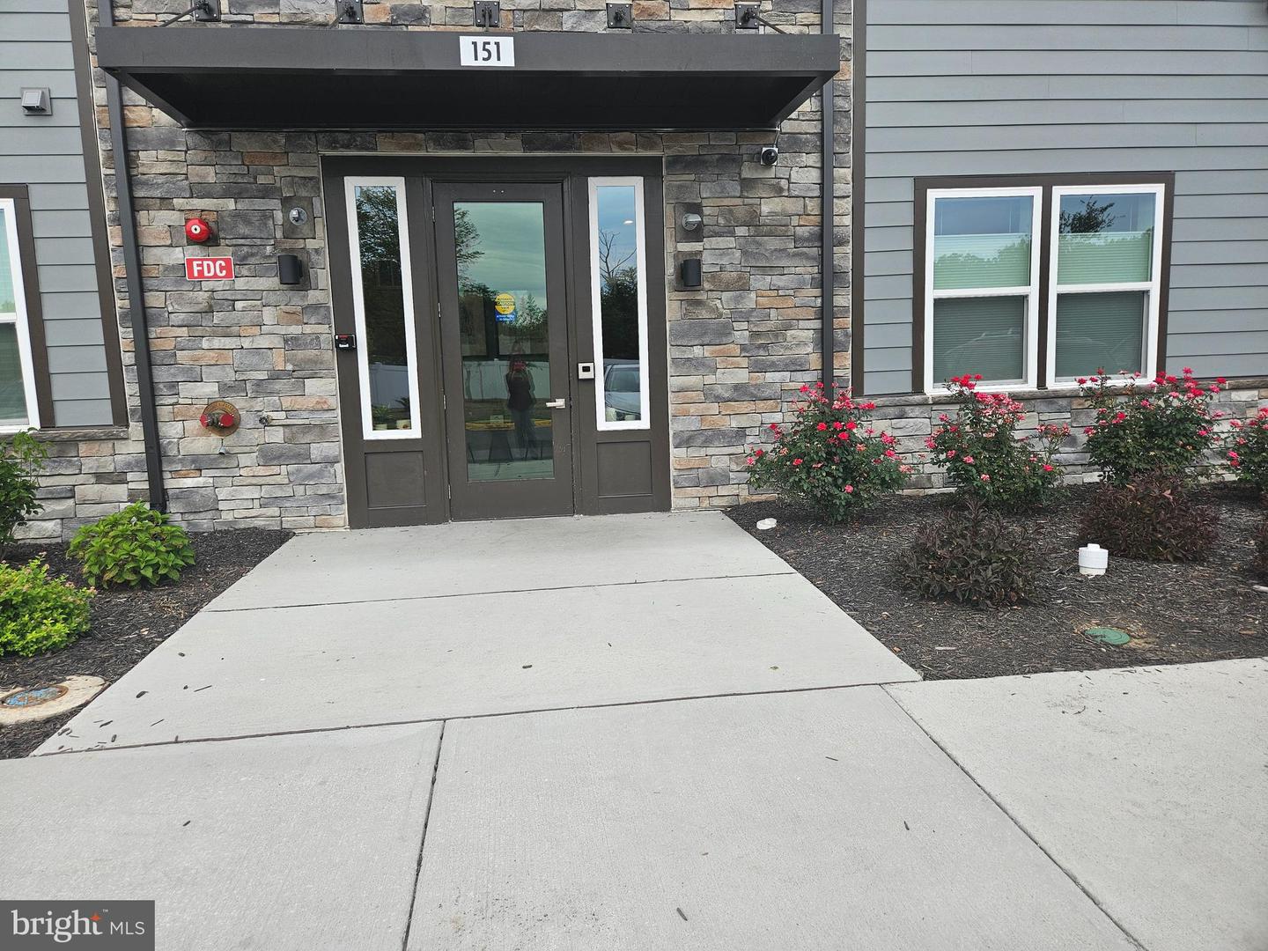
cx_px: 634
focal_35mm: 23
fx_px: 843
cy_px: 476
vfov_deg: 58.9
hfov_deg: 73.9
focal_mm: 5.4
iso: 25
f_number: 1.8
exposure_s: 1/221
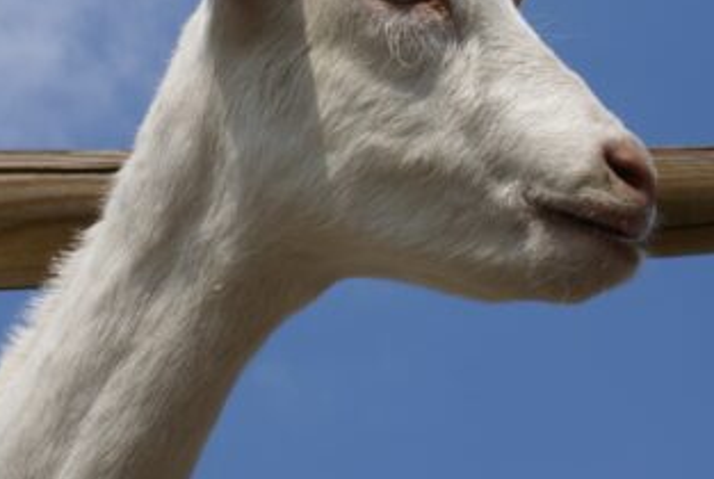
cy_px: 116
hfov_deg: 17.8
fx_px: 2285
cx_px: 381
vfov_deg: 11.9
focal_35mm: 115
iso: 100
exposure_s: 1/200
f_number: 11
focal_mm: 40
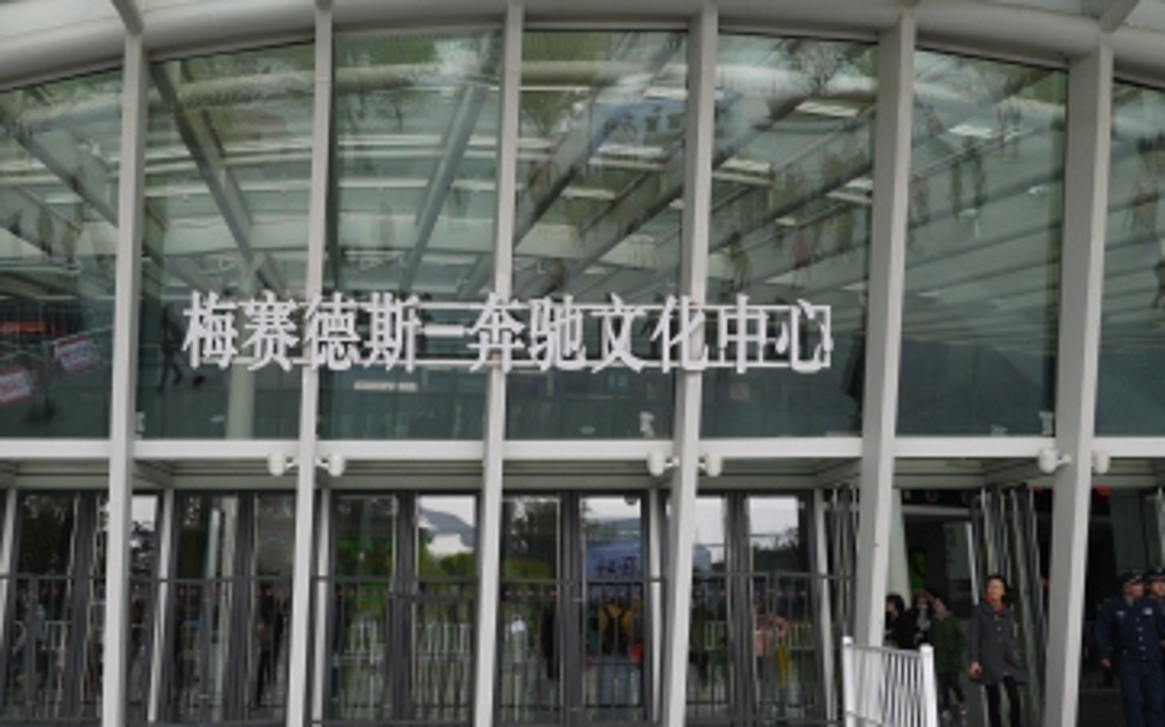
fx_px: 1333
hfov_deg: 47.1
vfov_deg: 30.2
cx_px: 521
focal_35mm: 42
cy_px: 222
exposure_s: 1/200
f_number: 6.3
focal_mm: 16
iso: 160
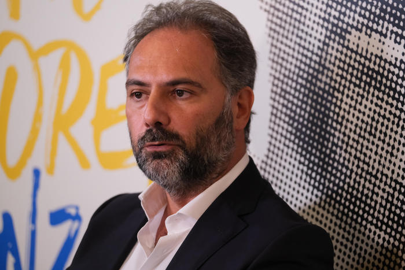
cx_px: 202
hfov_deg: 9.8
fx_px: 2363
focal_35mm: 210
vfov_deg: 6.5
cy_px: 135
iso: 3200
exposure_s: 1/640
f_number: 3.2
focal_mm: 140
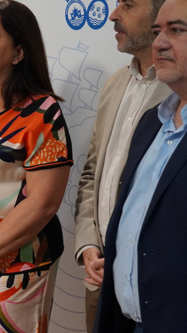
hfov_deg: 9.4
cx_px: -128
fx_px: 1088
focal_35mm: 123
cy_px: 153
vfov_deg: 17.4
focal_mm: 31
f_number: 6.3
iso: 1250
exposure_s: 1/80
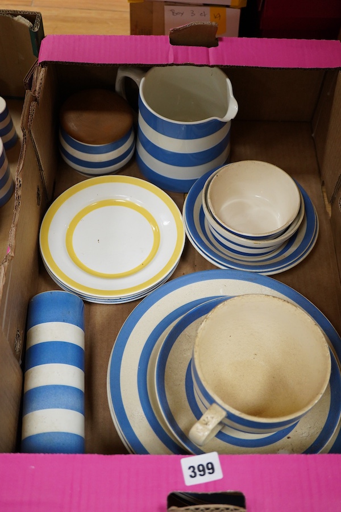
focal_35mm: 45
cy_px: 256
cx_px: 170
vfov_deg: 43.6
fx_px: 639
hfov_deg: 29.9
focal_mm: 30
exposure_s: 1/125
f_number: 3.5
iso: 1250
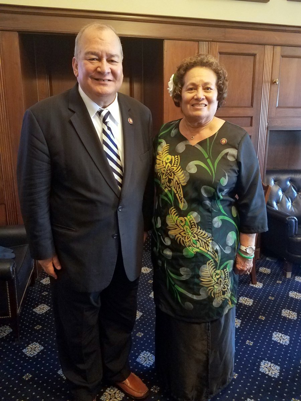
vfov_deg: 67.3
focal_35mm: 26
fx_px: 301
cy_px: 200
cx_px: 150
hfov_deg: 53.1
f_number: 1.7
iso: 200
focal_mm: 4.2
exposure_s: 1/10
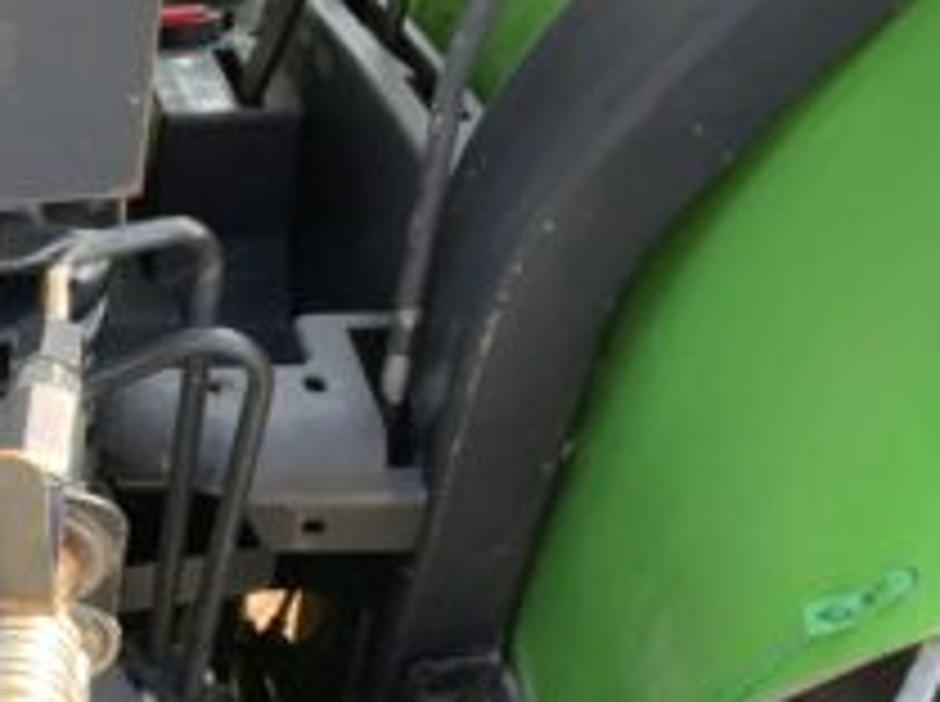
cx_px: -54
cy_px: 572
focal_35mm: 89
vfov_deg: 16.4
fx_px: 2413
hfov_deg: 21.1
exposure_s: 1/122
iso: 25
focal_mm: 3
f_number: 1.8
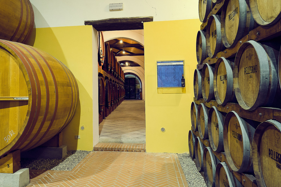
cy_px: 78
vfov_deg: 44.8
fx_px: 226
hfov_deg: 63.3
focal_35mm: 29
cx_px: 118
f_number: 4
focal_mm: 13.8
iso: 1000
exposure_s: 1/20
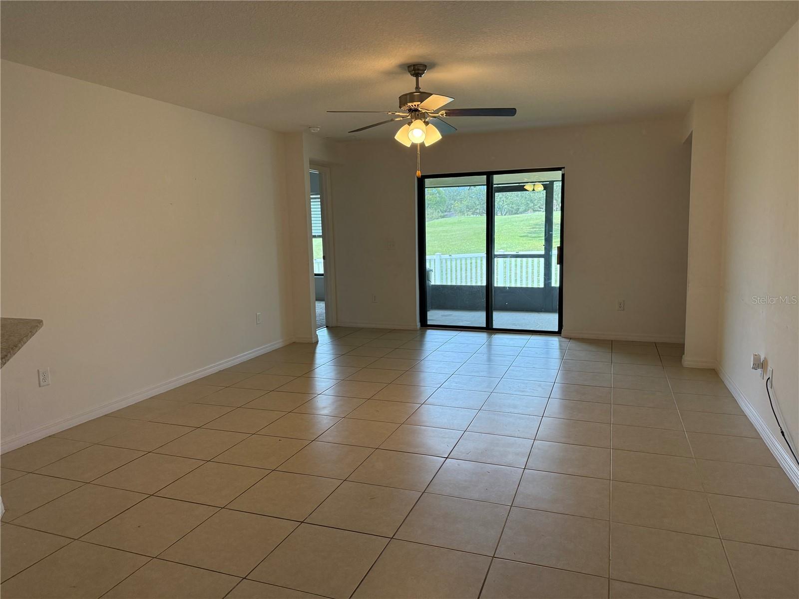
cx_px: 400
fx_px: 554
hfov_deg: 71.6
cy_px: 300
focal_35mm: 24
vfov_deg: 56.8
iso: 200
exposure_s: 1/231
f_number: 1.78
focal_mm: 6.76
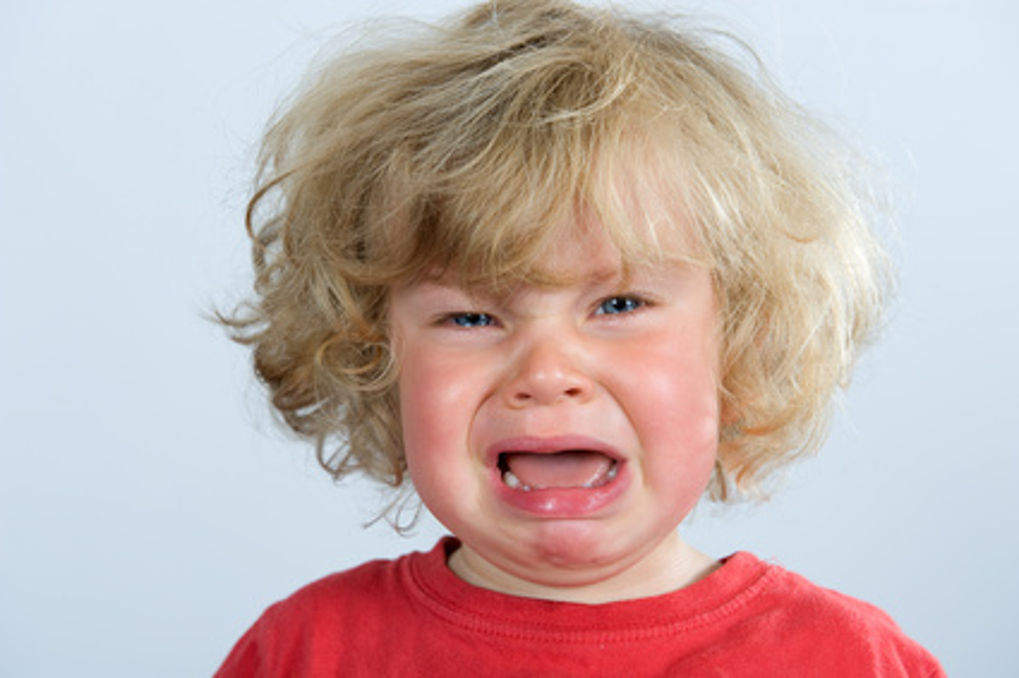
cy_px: 339
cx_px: 510
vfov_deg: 19.4
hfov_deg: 28.9
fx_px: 1981
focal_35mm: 70
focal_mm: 70
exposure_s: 1/125
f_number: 8
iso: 200
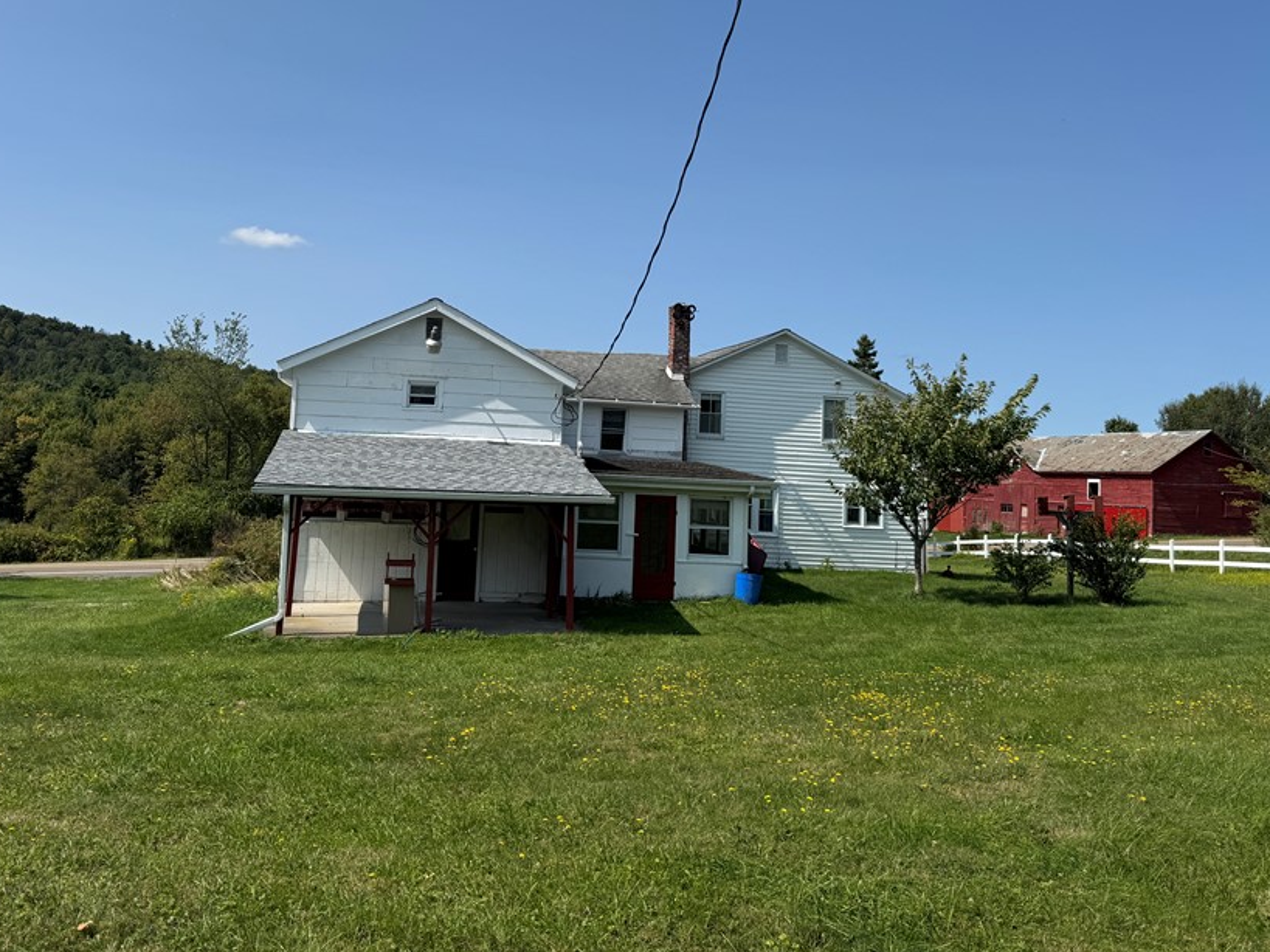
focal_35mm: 30
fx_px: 1100
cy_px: 369
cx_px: 575
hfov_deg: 59.9
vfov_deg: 46.5
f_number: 1.78
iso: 80
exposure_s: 1/5814
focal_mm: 6.76
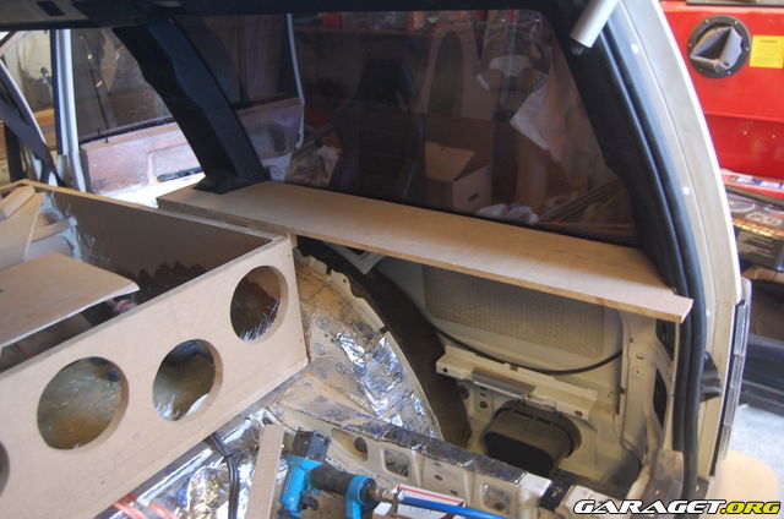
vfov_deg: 43.4
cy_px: 260
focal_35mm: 30
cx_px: 392
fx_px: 652
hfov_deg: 62.0
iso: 800
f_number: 3.8
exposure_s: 1/10
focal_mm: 20
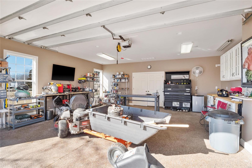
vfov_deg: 73.7
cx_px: 126
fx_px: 112
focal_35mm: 16
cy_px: 84
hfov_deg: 96.7
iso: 400
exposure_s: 1/50
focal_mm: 8
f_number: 8
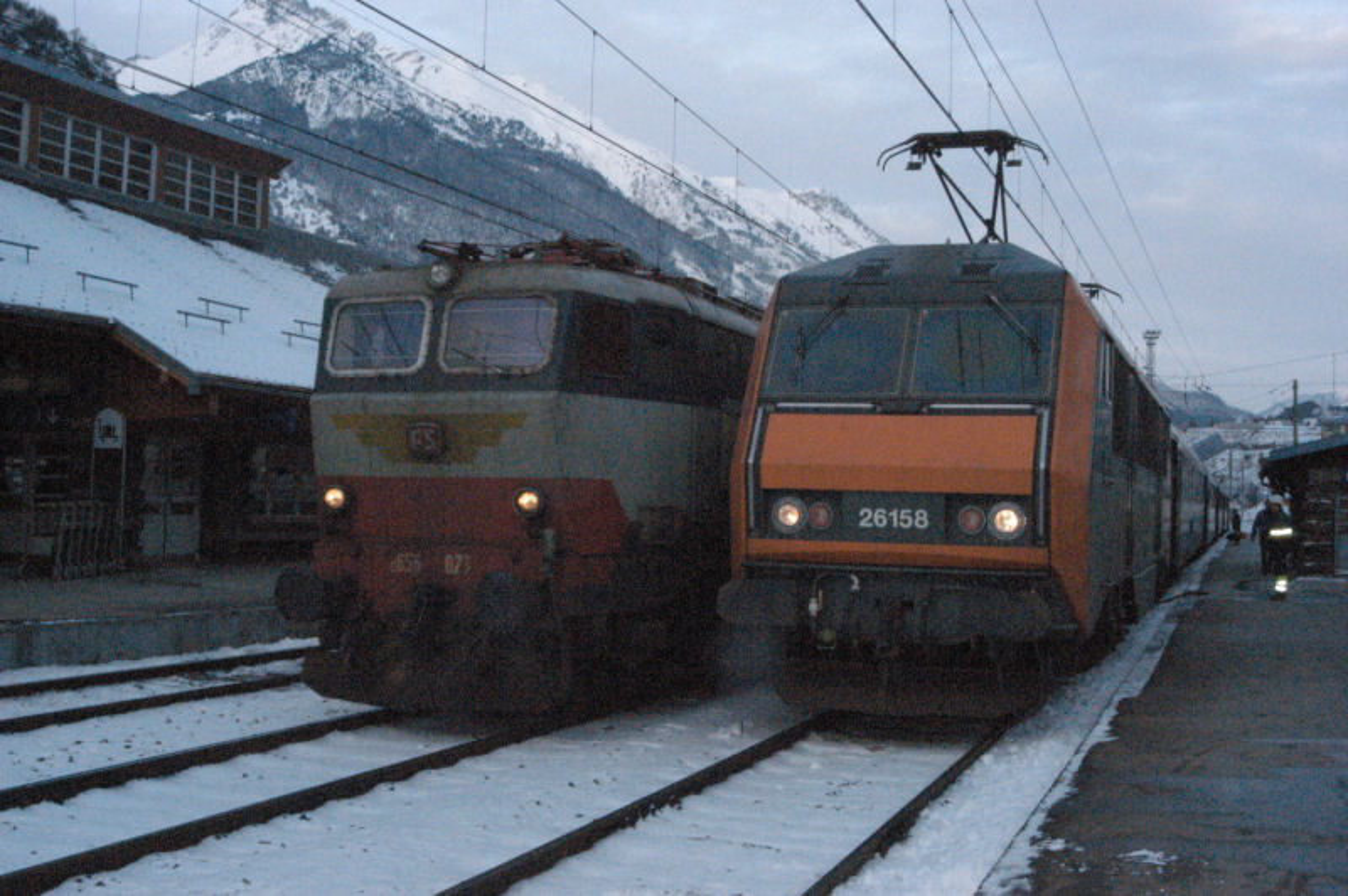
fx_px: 1571
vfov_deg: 31.8
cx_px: 674
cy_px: 448
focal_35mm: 42
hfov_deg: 46.4
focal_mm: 28
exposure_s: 1/180
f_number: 22
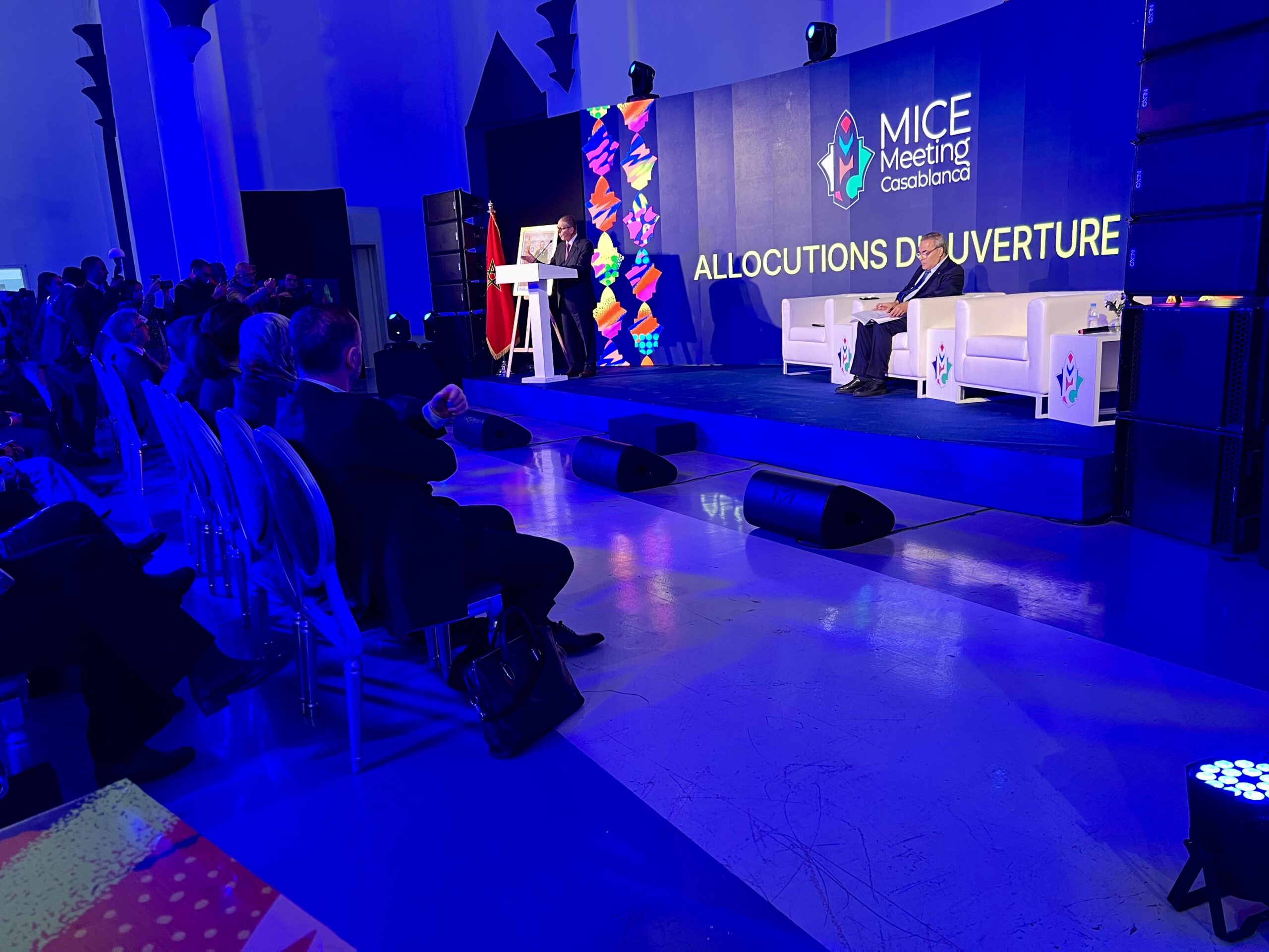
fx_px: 953
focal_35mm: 26
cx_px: 634
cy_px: 476
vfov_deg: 53.1
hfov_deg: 67.3
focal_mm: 5.7
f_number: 1.5
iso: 160
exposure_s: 1/50
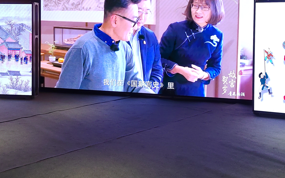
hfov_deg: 48.2
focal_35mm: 41
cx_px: 132
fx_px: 318
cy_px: 35
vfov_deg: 30.5
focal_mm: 5.52
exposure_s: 1/200
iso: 1250
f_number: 1.9
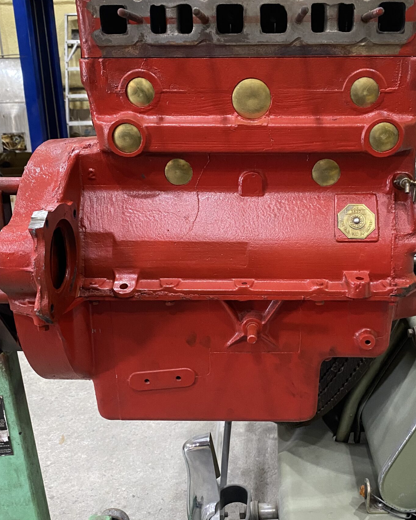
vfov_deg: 47.9
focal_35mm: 38
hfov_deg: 39.0
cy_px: 246
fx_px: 585
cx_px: 249
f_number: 1.8
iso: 500
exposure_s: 1/59
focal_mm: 4.25
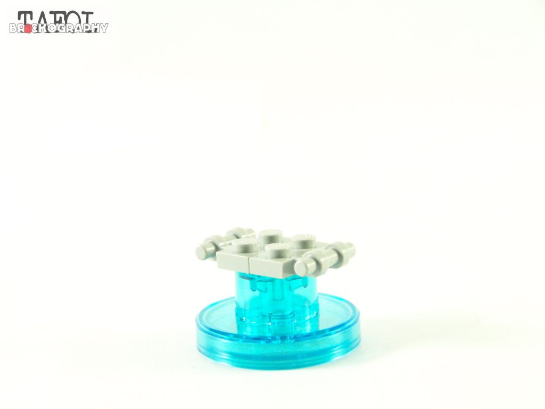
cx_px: 272
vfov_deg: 15.7
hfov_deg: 20.9
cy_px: 204
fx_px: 1480
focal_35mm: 94
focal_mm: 15.6
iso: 400
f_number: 3.6
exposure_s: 1/60
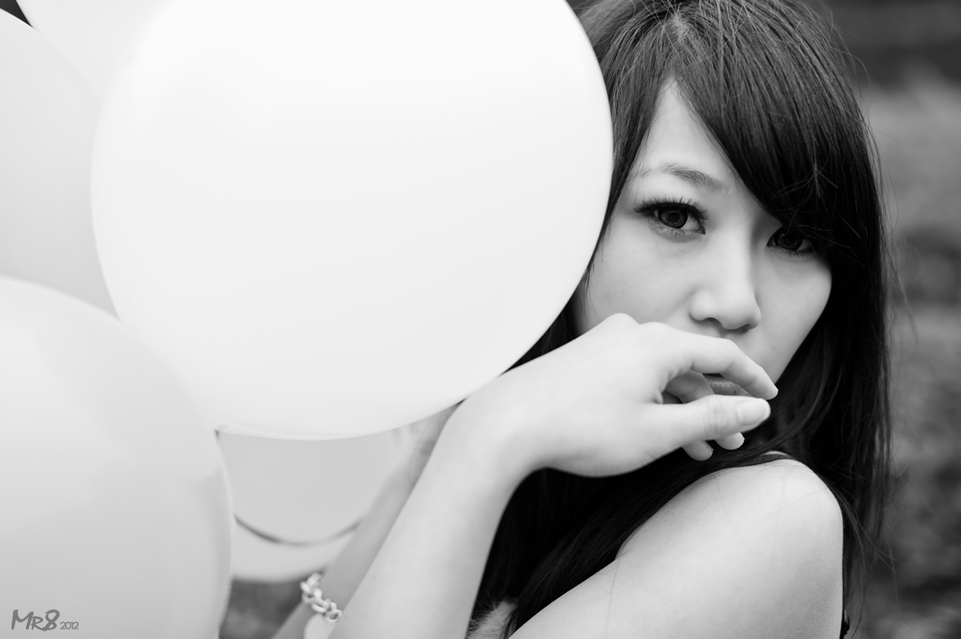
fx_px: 1334
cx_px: 480
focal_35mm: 50
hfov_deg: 39.6
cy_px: 320
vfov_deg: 26.9
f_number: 2
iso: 320
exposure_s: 1/1250
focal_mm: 50
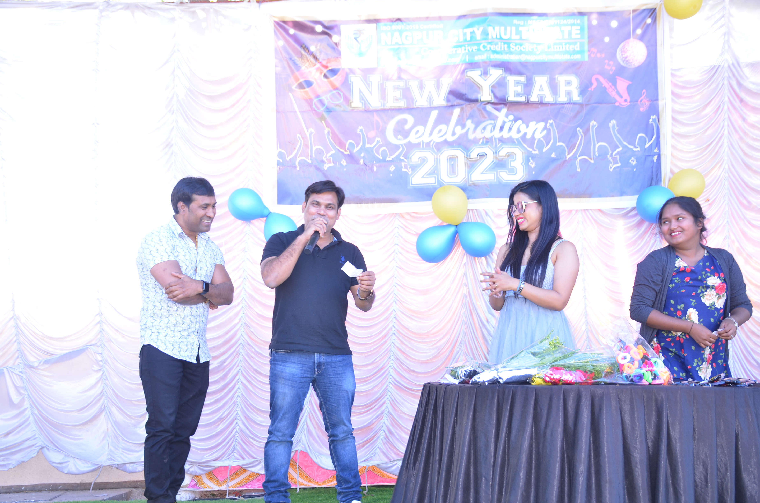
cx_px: 380
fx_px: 948
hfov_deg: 43.7
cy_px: 252
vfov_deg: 29.7
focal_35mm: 45
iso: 200
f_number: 4
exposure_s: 1/60
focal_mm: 30
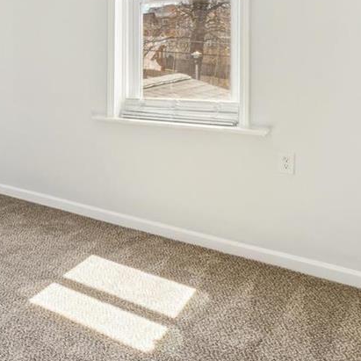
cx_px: -36
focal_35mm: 43
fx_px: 507
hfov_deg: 34.0
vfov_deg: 37.1
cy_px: 48
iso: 400
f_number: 8
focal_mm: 13
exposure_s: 1/125
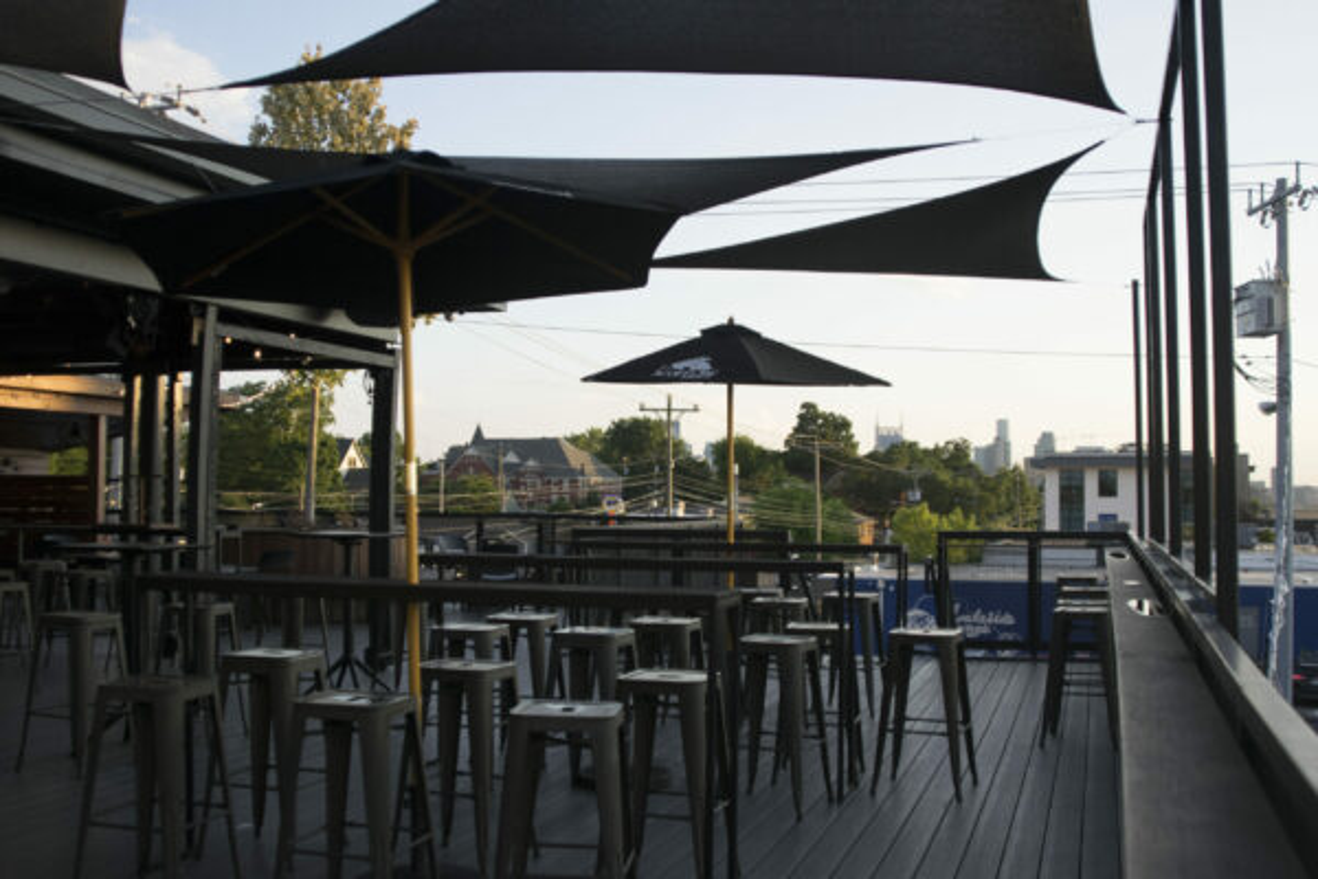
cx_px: 659
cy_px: 440
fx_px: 1318
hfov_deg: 53.1
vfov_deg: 36.9
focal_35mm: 36
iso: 400
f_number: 2.8
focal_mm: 24
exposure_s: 1/1250
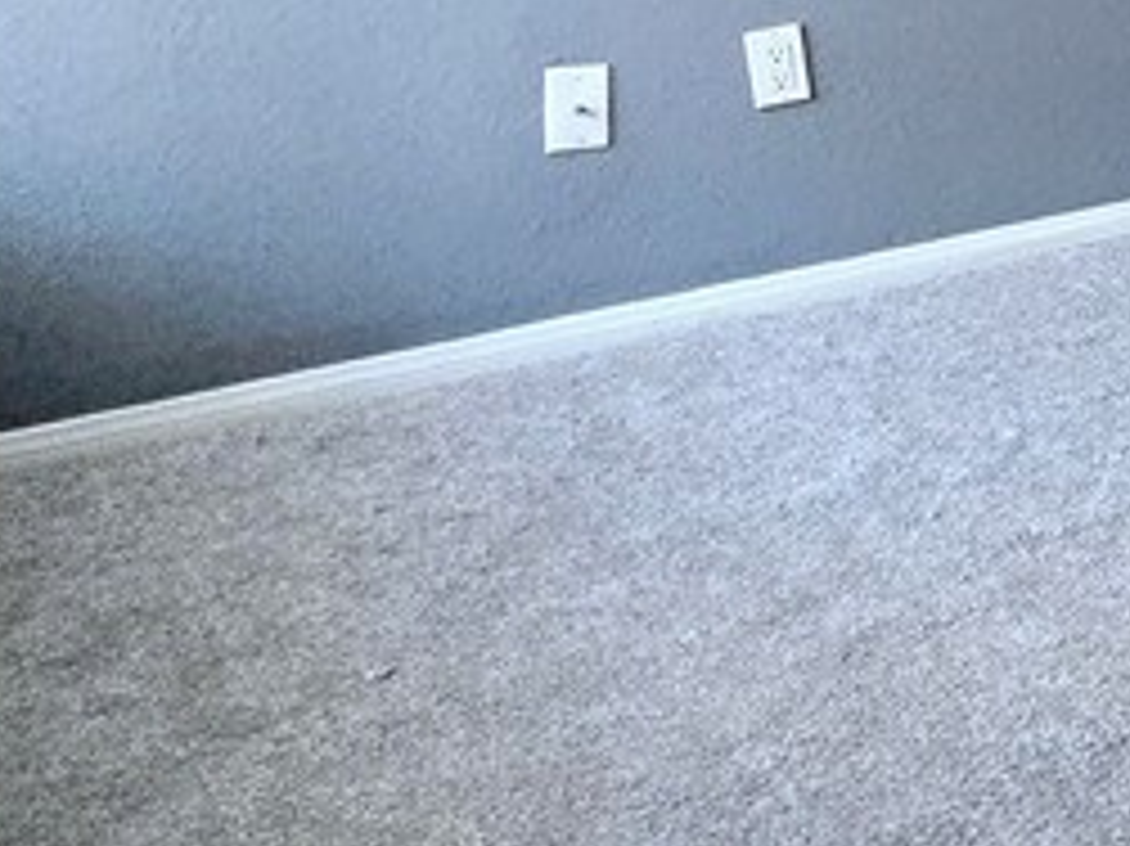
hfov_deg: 22.2
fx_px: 1729
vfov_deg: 25.0
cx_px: 2021
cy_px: -153
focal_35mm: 53
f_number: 2.2
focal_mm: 2.2
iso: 400
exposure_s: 1/60.2
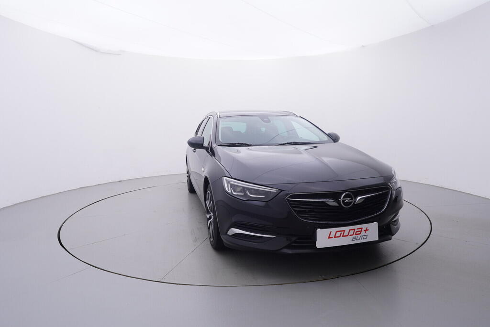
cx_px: 245
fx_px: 306
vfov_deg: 56.2
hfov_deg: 77.3
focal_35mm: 22
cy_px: 164
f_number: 5
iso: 200
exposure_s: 1/80
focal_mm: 15
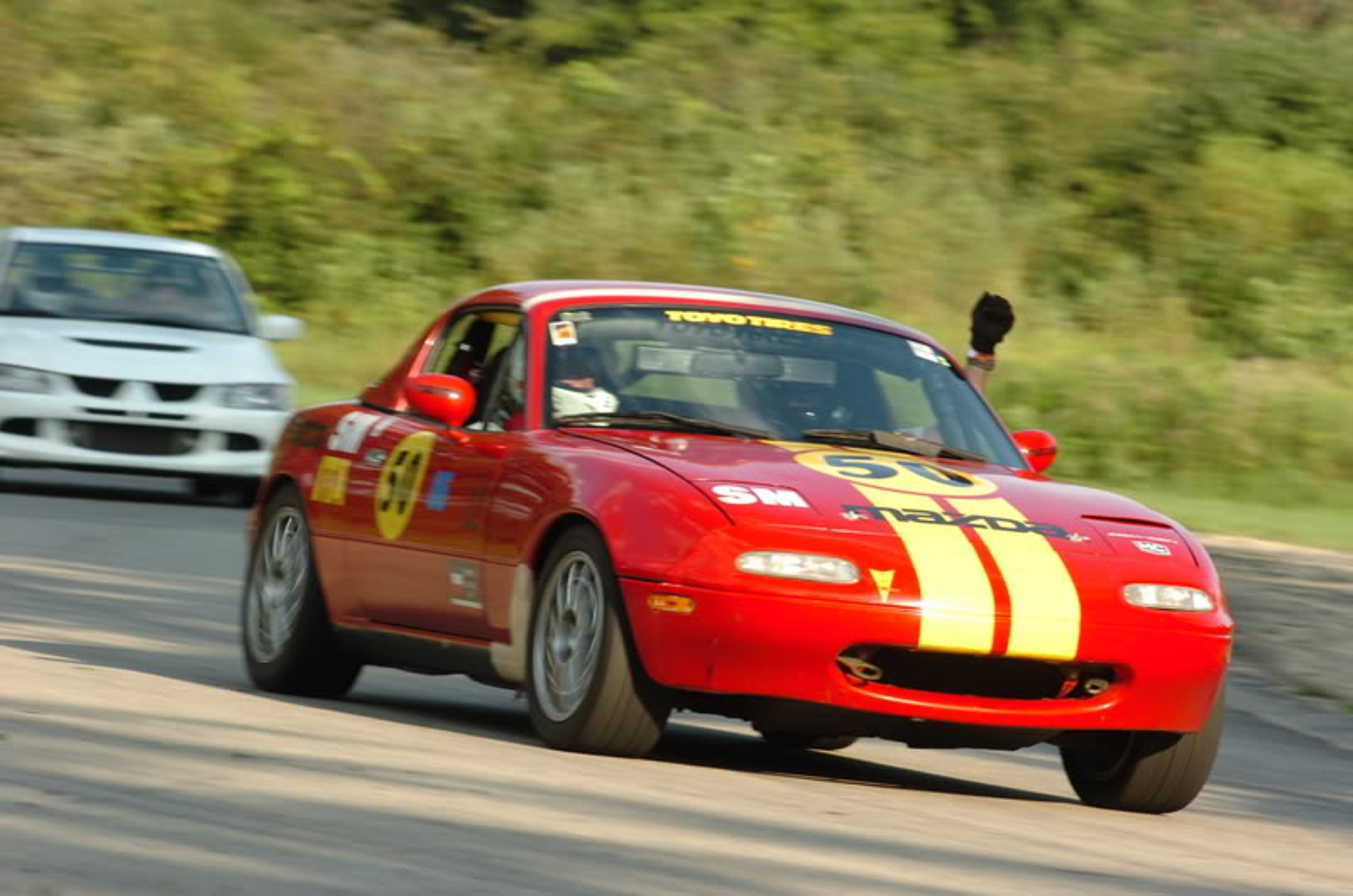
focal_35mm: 278
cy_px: 448
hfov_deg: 7.4
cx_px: 676
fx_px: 10409
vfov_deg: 4.9
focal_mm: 185
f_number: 9
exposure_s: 1/125
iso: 200
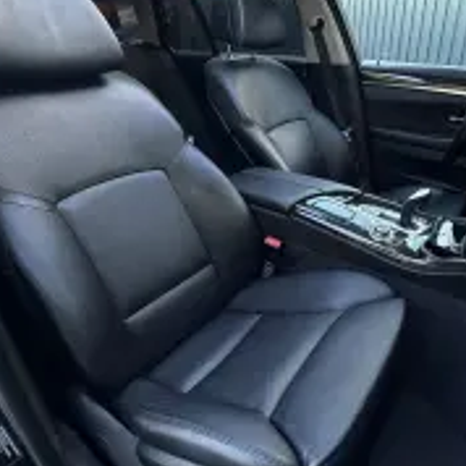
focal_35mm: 25
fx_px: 381
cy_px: 233
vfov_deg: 62.9
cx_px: 296
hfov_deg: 61.9
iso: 250
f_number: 2.2
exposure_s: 1/99
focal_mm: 2.22
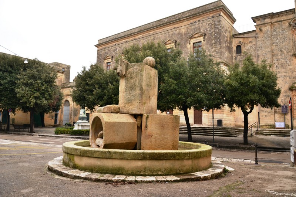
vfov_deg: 47.9
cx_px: 148
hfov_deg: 67.4
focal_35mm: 27
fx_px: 222
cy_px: 98
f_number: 5.6
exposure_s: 1/125
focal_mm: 18
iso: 200
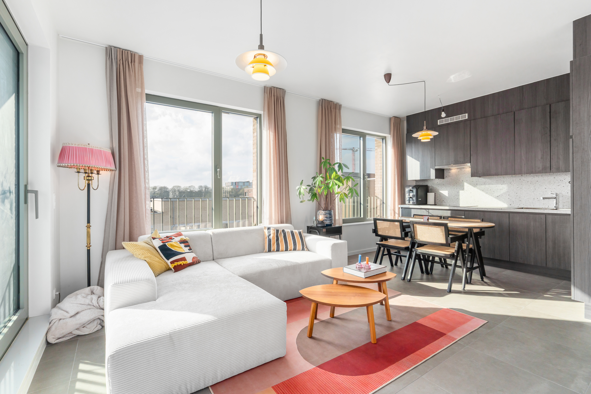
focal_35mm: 16
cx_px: 296
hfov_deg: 96.7
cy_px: 197
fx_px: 263
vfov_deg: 73.8
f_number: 11
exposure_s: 1/500
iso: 250
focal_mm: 16
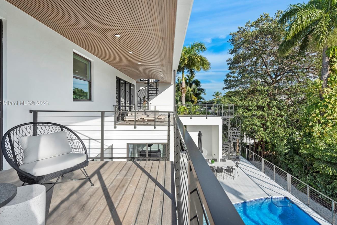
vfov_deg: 70.3
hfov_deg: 93.3
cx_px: 171
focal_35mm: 17
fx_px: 159
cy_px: 104
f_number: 11
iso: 100
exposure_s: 1/125
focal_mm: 14
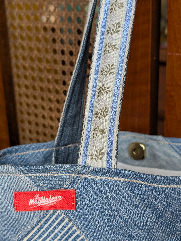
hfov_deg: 29.7
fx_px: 341
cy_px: 120
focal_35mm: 49
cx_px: 90
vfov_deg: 38.9
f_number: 1.68
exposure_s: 1/129
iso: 107
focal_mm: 6.9
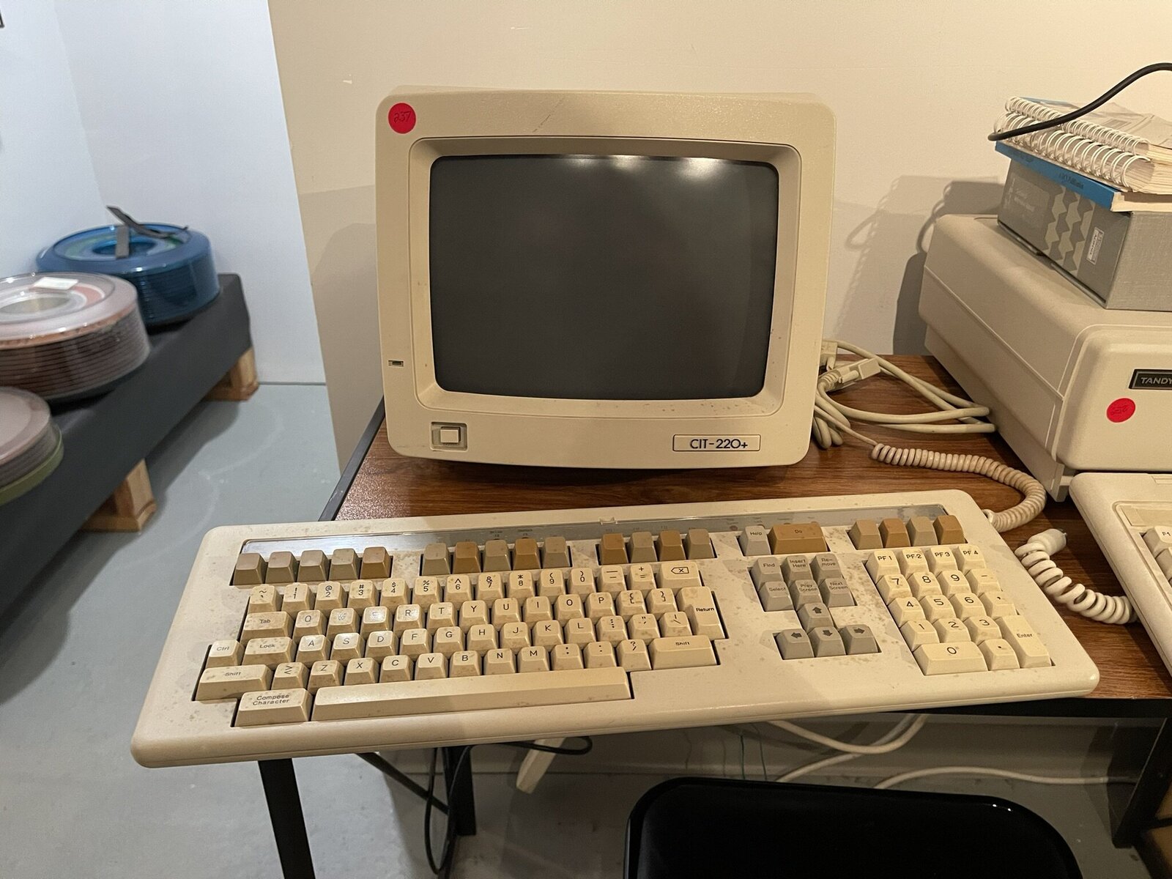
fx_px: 846
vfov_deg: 54.9
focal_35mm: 25
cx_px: 586
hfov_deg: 69.4
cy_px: 440
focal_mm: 5.1
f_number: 1.6
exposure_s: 1/40
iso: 400
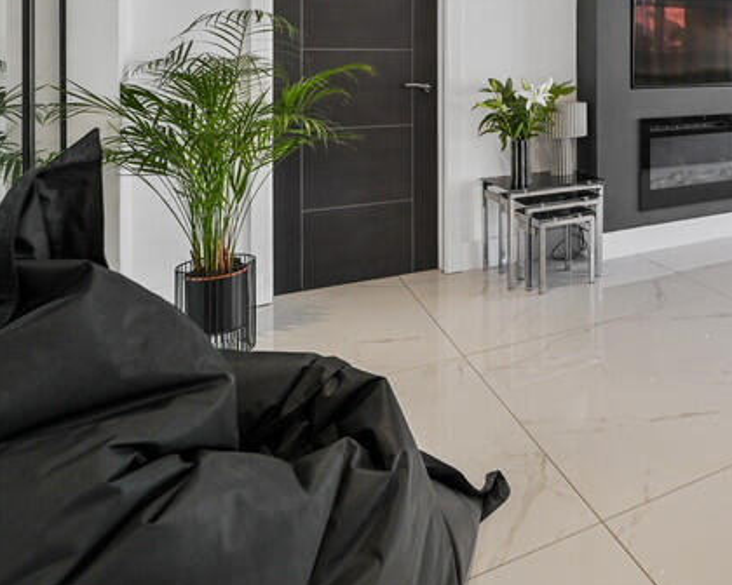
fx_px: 693
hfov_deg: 45.9
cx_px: 748
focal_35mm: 32
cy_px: 72
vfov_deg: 42.5
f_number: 8
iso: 400
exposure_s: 1/6
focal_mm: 14
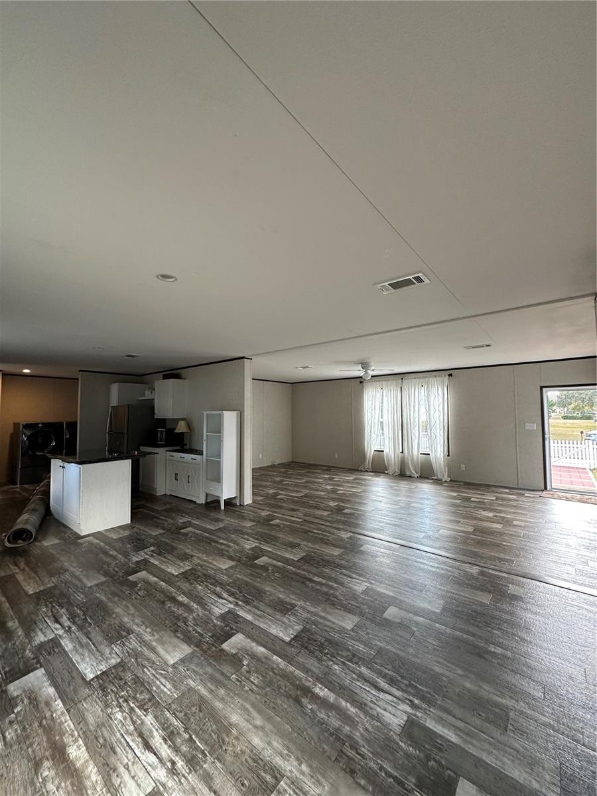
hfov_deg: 85.7
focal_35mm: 14
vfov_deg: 102.1
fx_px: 322
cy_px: 398
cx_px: 298
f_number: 2.2
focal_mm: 2.22
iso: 160
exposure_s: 1/120
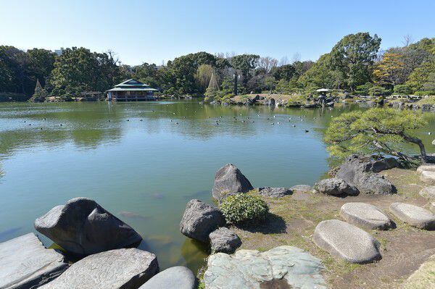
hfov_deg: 84.0
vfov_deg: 61.8
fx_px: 241
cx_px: 218
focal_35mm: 20
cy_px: 144
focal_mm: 20
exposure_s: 1/500
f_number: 8
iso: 400
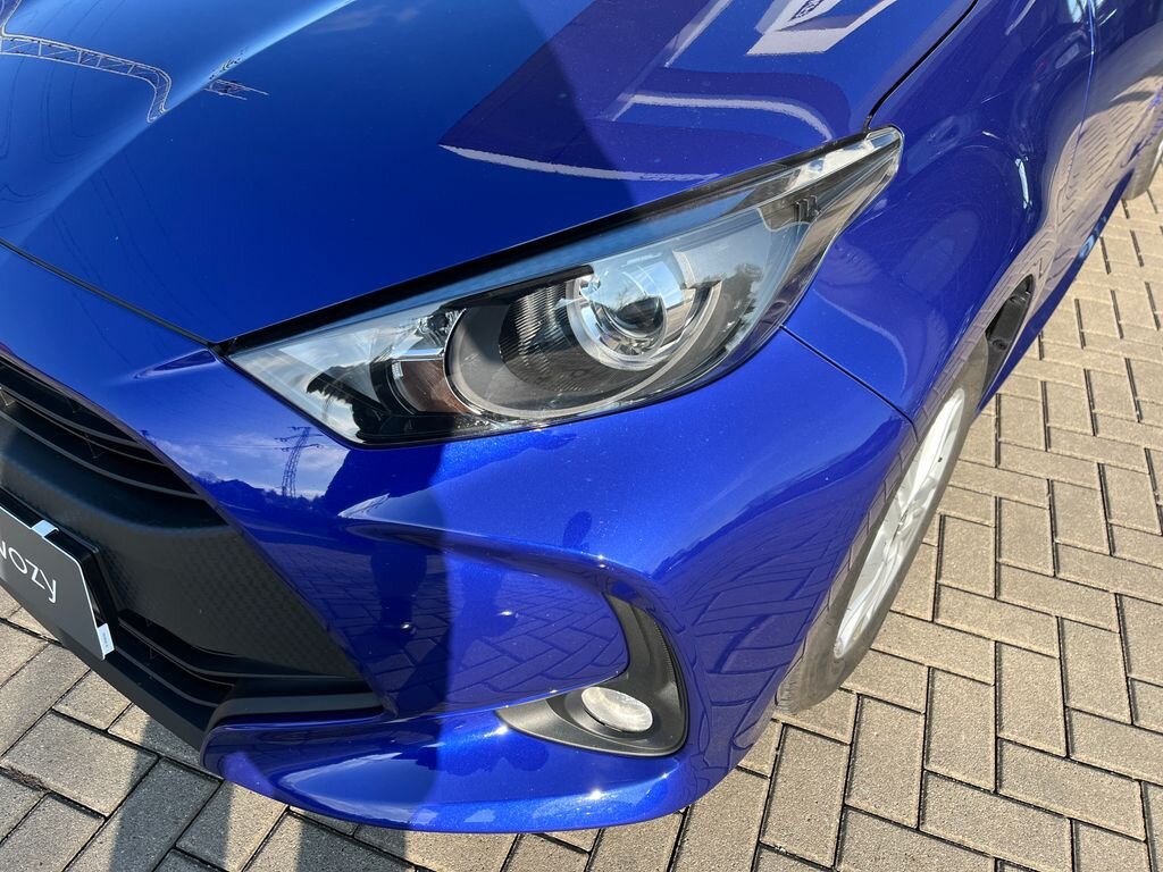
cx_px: 582
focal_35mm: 26
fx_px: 874
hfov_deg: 67.3
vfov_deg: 53.1
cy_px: 436
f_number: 1.6
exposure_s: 1/913
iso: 50
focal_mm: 5.1
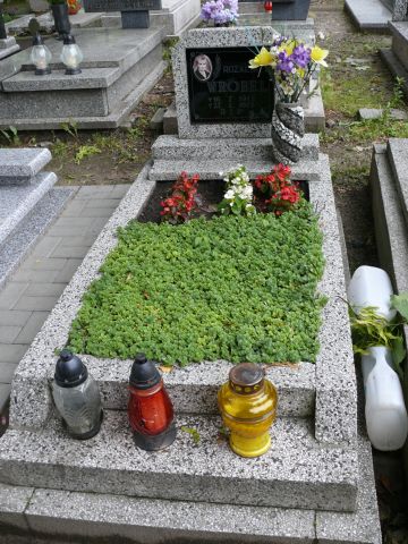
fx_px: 550
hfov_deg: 40.7
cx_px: 204
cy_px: 272
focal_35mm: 35
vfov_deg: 52.6
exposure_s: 1/125
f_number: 2.8
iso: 100
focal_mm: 7.4
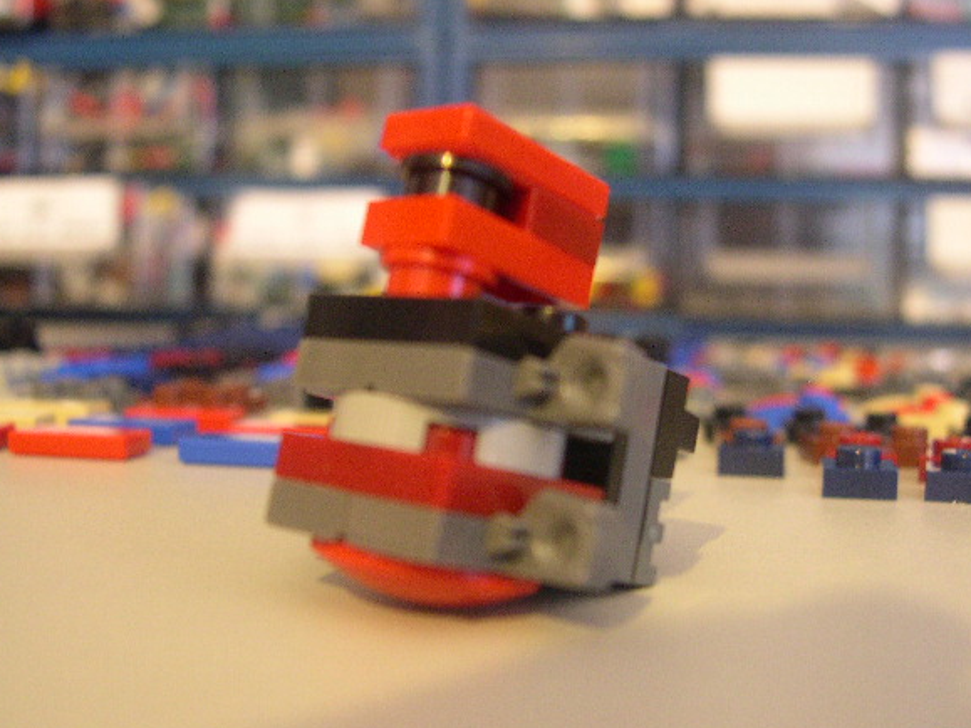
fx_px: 1178
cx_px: 485
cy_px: 334
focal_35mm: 42
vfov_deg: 34.3
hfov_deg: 44.8
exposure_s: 1/3
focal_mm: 8
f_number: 2.8
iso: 400
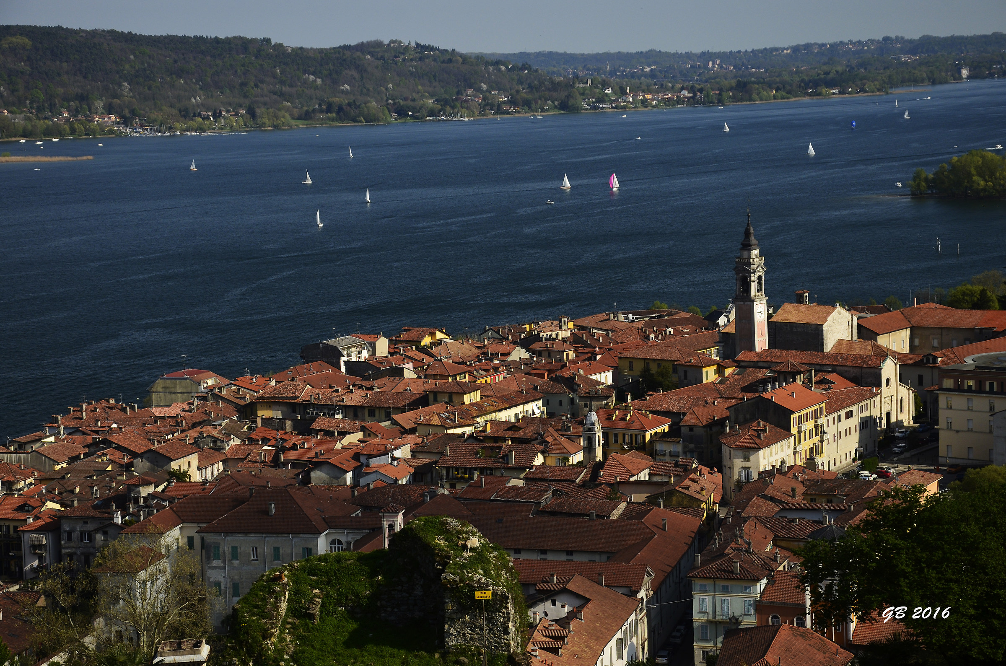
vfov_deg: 17.4
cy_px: 333
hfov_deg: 26.0
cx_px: 503
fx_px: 2175
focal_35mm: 78
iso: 250
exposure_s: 1/640
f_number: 6.3
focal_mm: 52
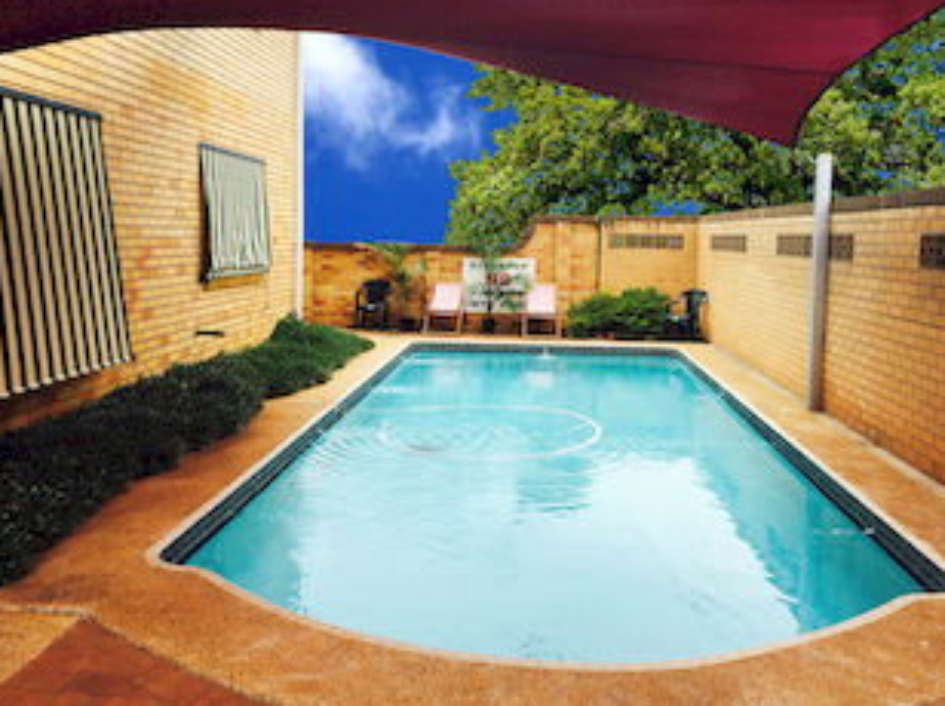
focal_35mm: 33
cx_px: 491
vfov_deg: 42.8
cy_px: 313
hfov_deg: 55.4
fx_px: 899
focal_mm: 4.15
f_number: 2.2
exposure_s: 1/1014
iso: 32
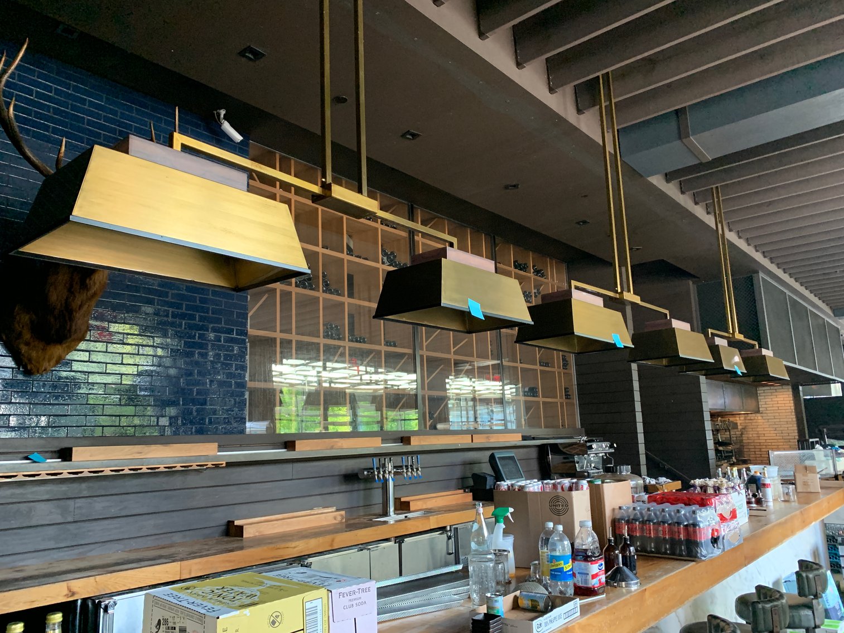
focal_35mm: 26
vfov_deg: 53.1
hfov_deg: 67.3
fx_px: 634
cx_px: 422
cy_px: 316
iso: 400
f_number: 1.8
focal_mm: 4.25
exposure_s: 1/60
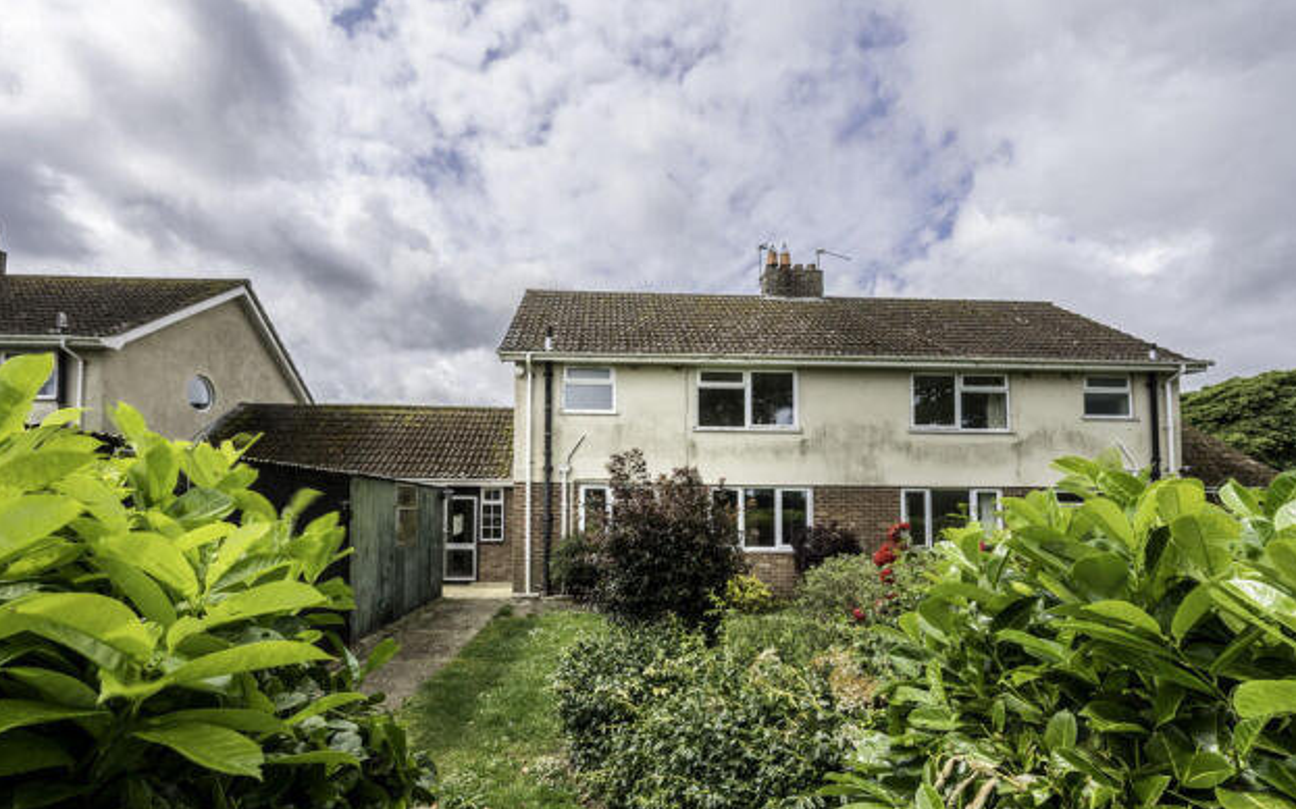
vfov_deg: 74.6
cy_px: 436
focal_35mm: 15
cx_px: 625
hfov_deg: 101.4
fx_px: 530
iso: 100
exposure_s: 1/200
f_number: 13
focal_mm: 14
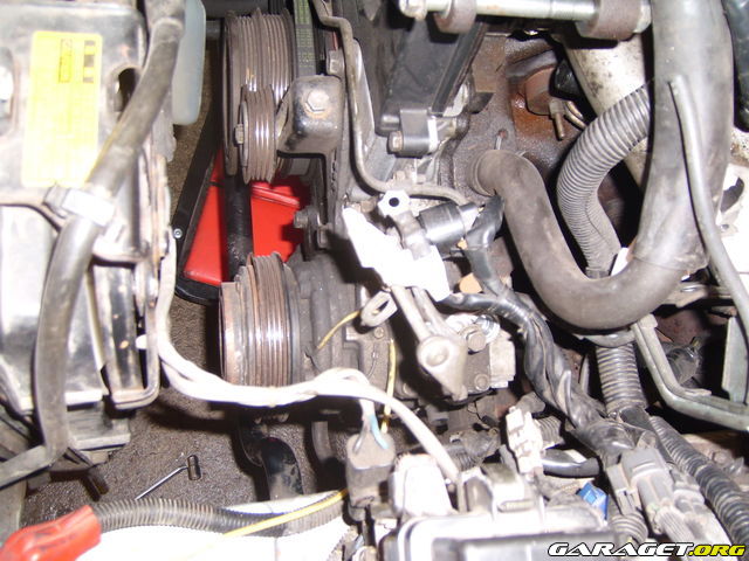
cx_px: 374
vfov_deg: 40.7
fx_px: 757
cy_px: 280
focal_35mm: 35
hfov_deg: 52.6
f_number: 2.8
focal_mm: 5.8
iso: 50
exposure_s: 1/30
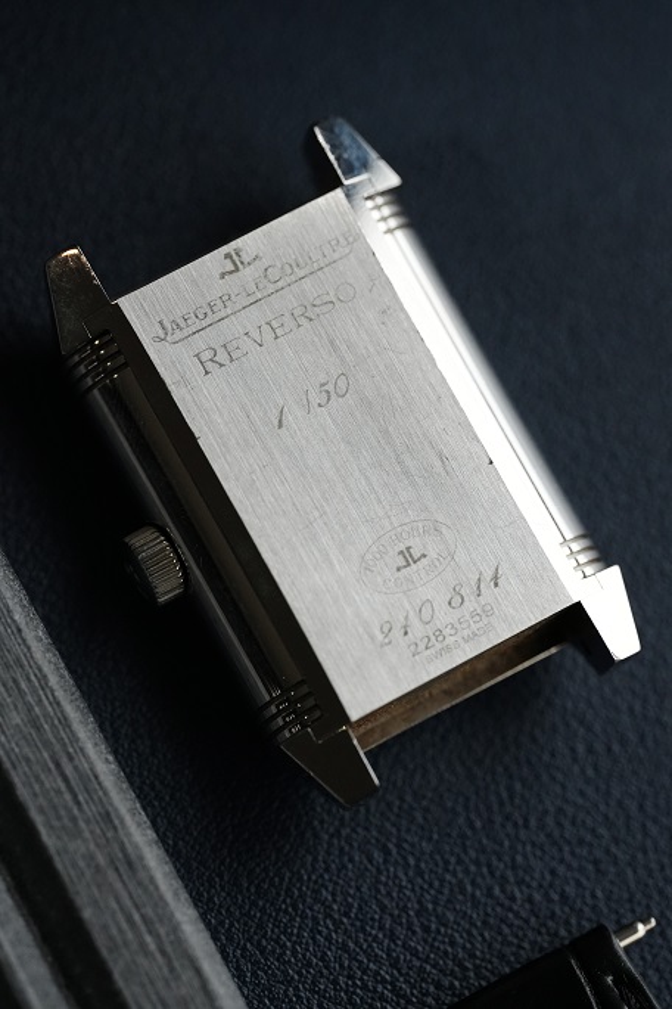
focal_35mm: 105
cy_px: 504
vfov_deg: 19.5
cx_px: 336
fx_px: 2940
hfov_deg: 13.0
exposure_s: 1/250
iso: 6400
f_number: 4.5
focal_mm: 105
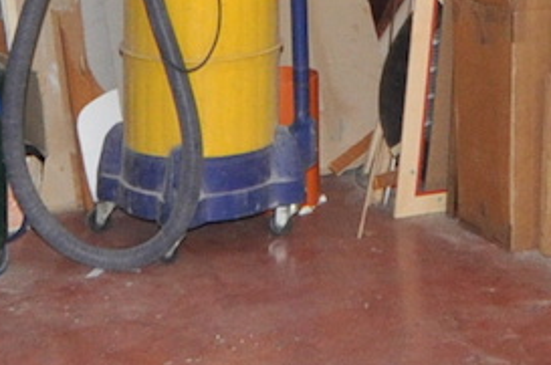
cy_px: -248
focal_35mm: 132
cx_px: 406
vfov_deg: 9.9
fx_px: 2017
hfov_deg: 15.5
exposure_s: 1/60
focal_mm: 12
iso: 720
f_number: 4
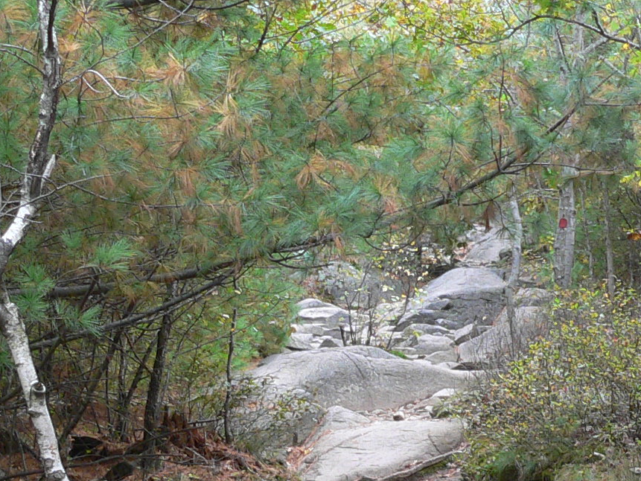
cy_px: 345
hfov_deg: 18.2
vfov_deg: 13.8
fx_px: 1982
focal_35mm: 107
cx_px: 529
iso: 100
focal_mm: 6
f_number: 2.8
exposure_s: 1/80
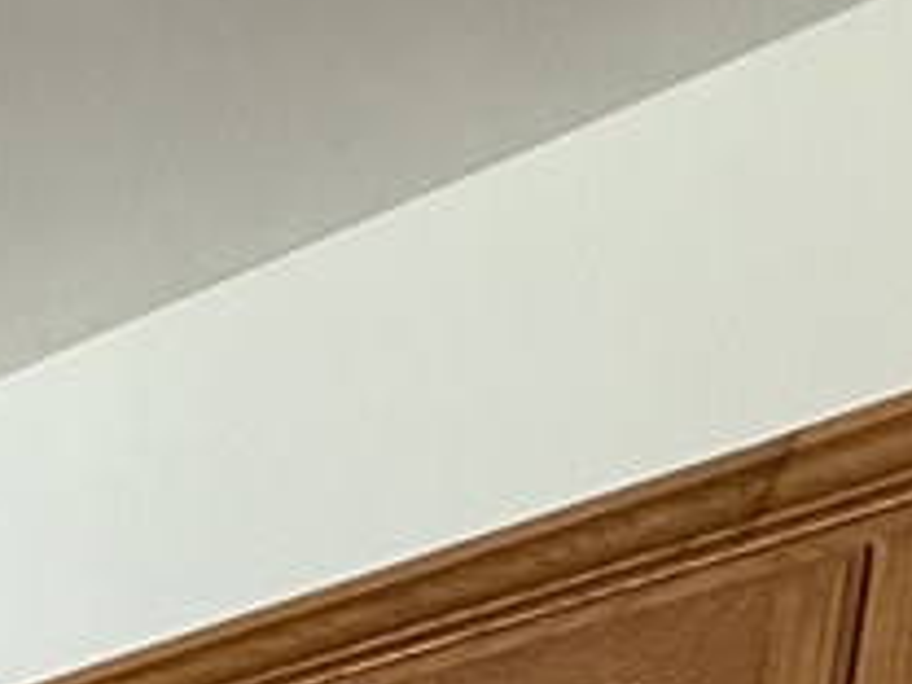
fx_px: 2556
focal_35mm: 97
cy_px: 2262
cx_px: -938
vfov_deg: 9.8
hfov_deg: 15.7
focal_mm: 2.22
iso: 250
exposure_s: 1/60
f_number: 2.2
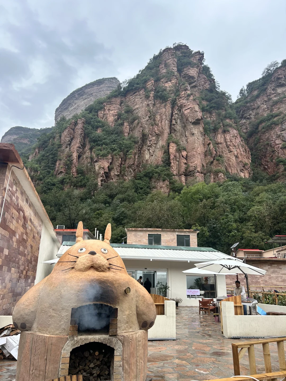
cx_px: 143
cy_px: 190
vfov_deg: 67.3
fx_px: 286
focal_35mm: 26
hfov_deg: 53.1
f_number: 1.5
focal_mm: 5.7
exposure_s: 1/1224
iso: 50
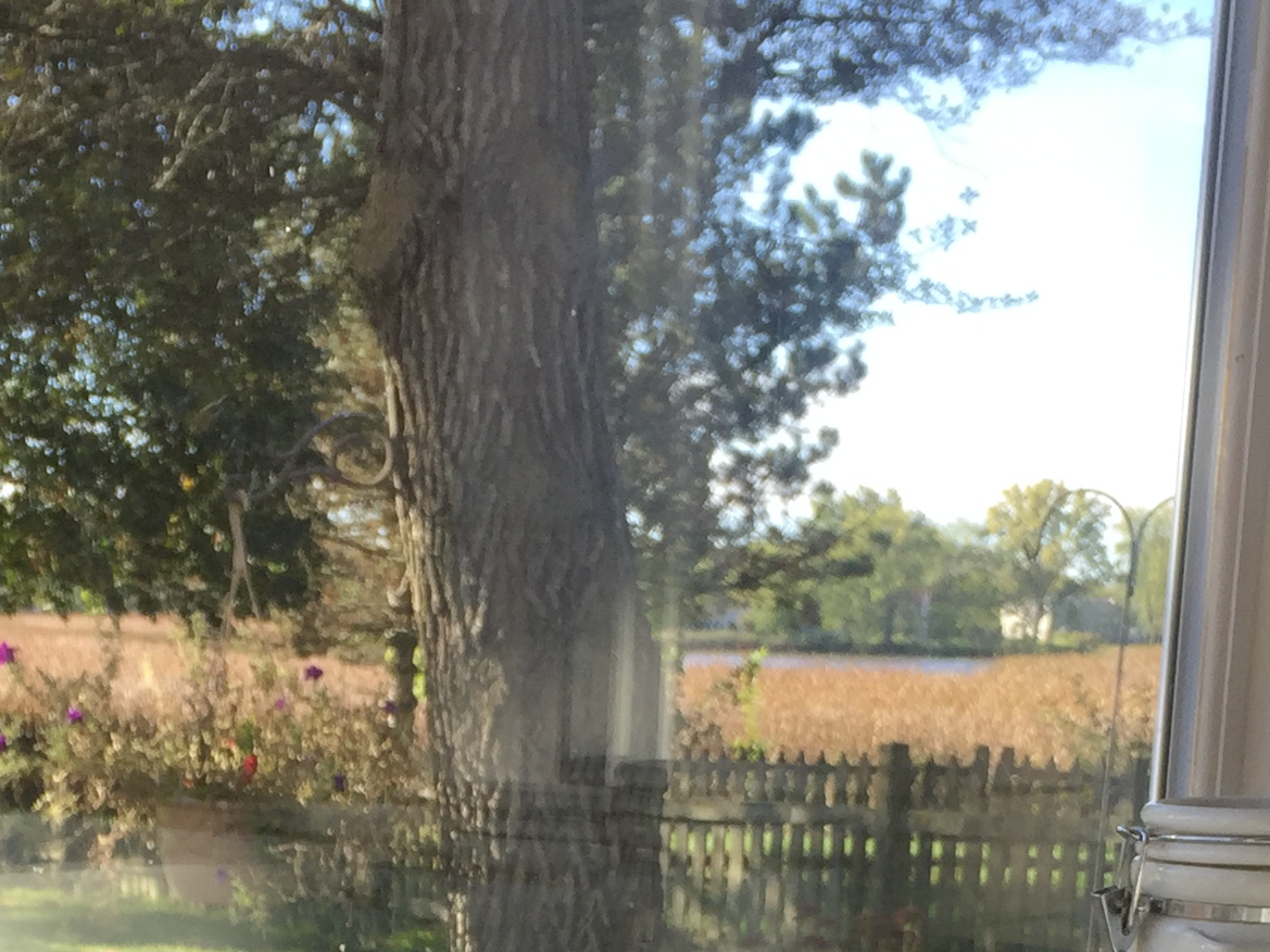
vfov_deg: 16.9
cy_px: 1303
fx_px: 2971
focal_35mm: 81
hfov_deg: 24.1
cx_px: 492
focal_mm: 4.15
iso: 32
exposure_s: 1/311
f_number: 2.2
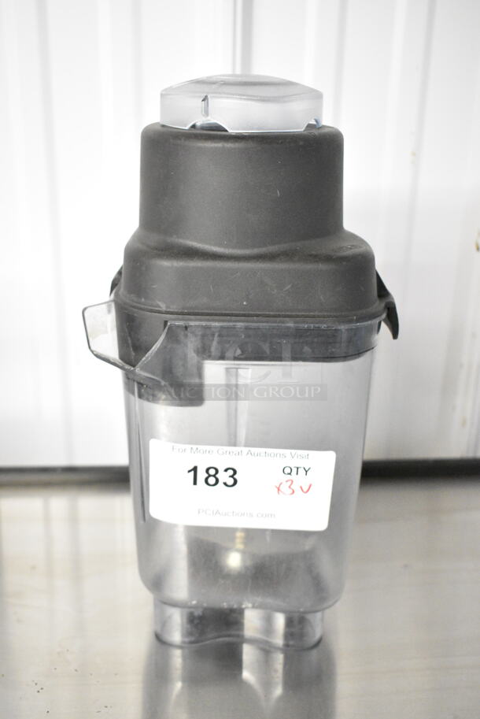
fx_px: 779
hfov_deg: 34.3
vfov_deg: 49.5
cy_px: 360
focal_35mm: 39
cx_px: 240
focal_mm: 26
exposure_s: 1/160
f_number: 5
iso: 6400
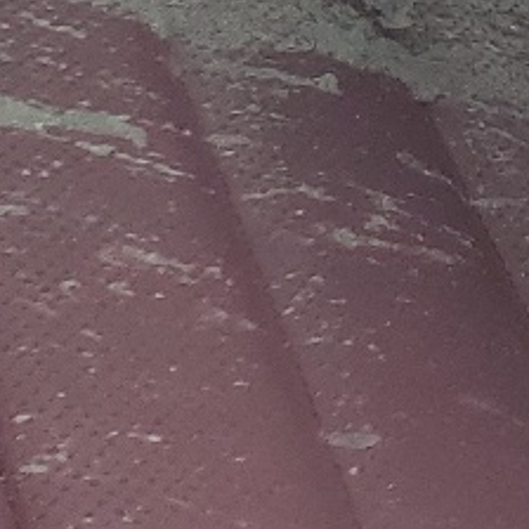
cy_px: -777
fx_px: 2835
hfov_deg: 8.4
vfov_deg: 9.4
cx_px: 1745
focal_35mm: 164
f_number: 1.5
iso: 50
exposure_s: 1/286
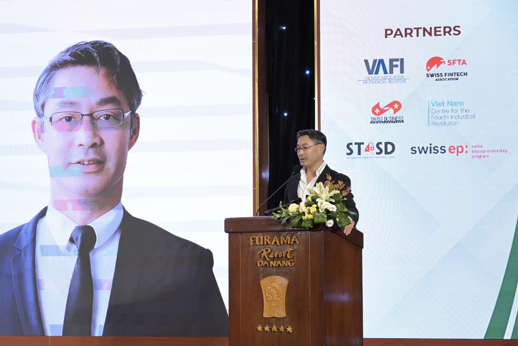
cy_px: 173
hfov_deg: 28.8
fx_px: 1008
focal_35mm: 70
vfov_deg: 19.5
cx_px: 259
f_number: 4
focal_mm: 70
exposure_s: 1/125
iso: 1000
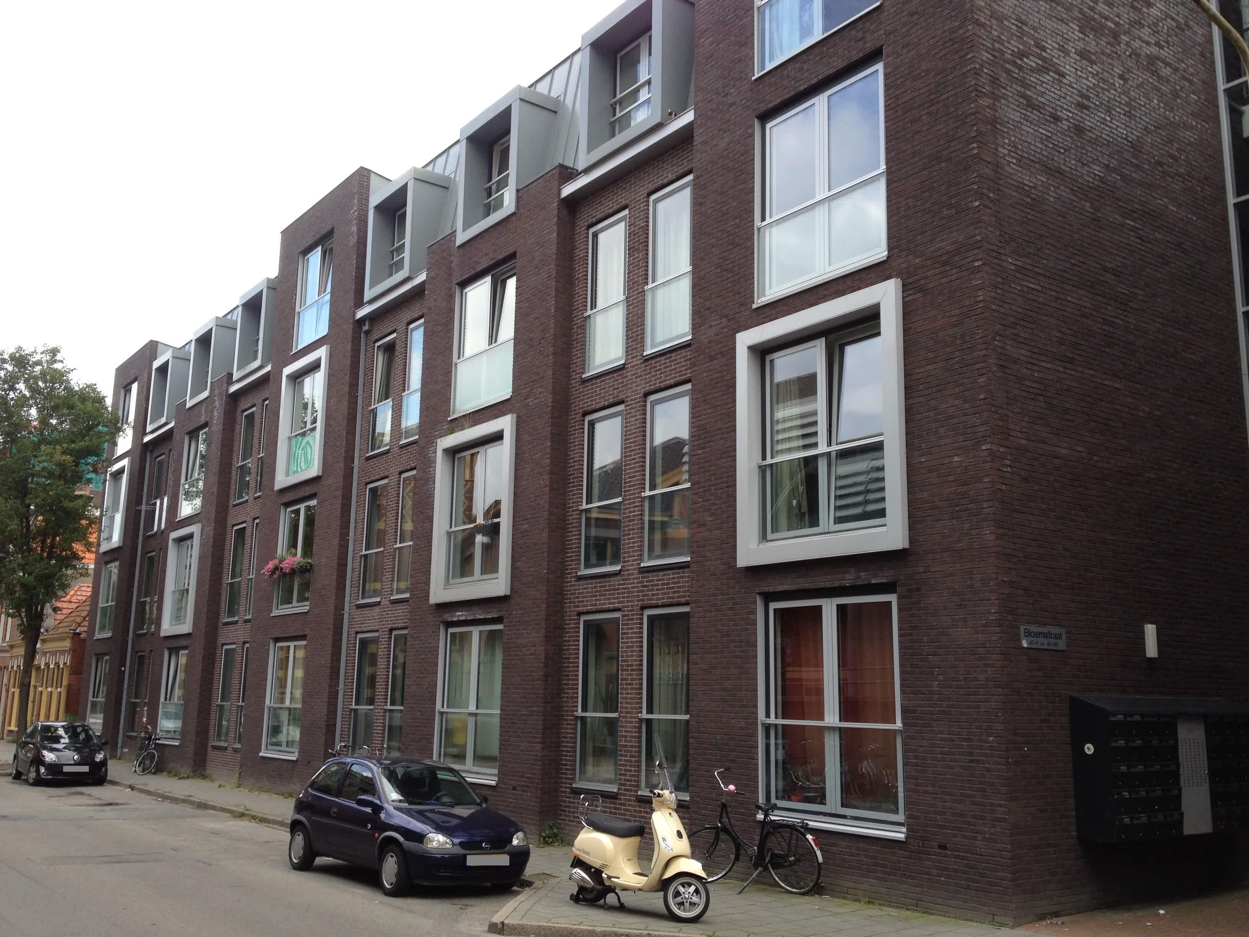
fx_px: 1263
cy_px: 468
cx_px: 624
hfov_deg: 52.6
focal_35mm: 35
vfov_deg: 40.7
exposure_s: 1/294
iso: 50
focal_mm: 4.3
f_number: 2.4
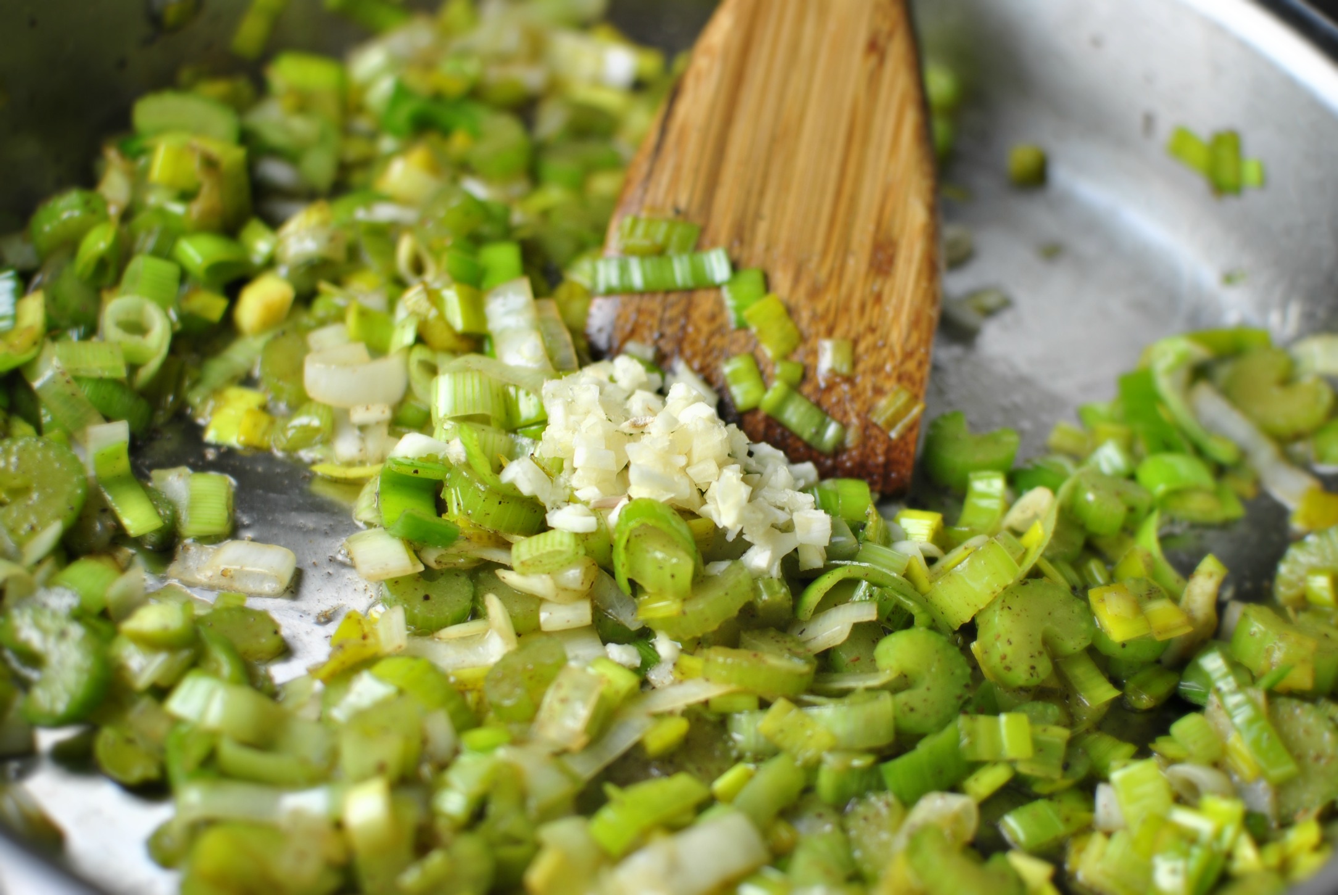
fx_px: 1953
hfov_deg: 37.8
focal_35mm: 52
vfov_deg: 25.8
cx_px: 669
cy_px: 448
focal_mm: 35
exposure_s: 1/60
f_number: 2.5
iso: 100
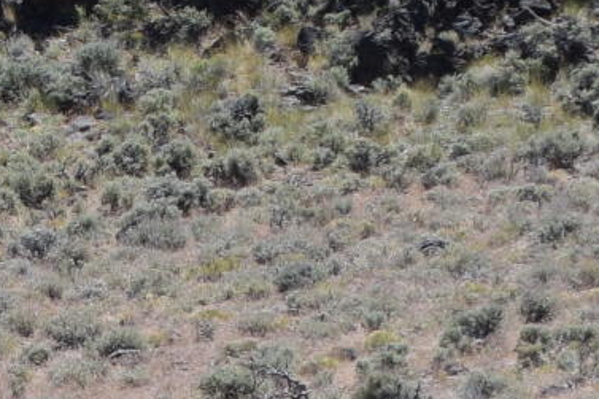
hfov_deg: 3.1
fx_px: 10926
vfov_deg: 2.1
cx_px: 103
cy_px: 221
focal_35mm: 657
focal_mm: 55
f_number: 10
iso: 200
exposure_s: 1/400
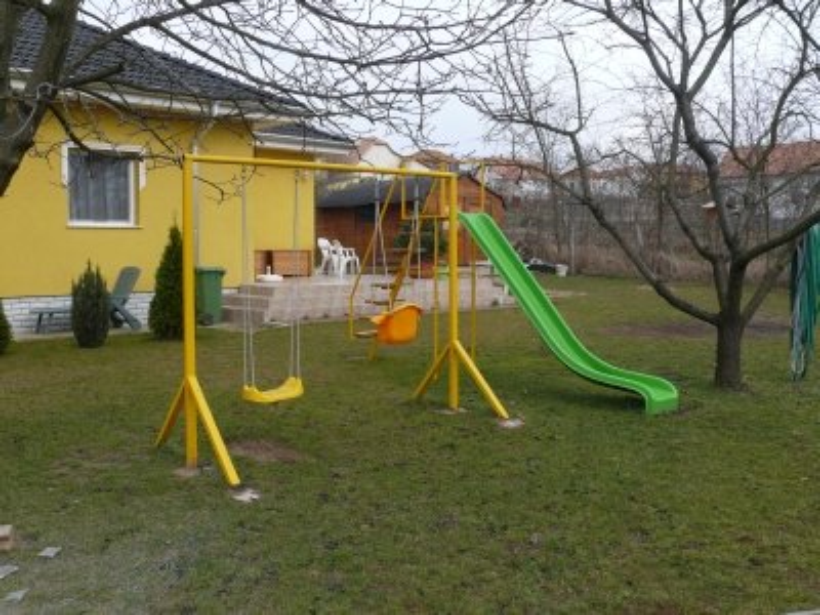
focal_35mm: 35
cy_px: 308
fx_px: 829
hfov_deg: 52.6
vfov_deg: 40.7
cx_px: 410
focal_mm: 7.4
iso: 100
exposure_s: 1/200
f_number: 5.6
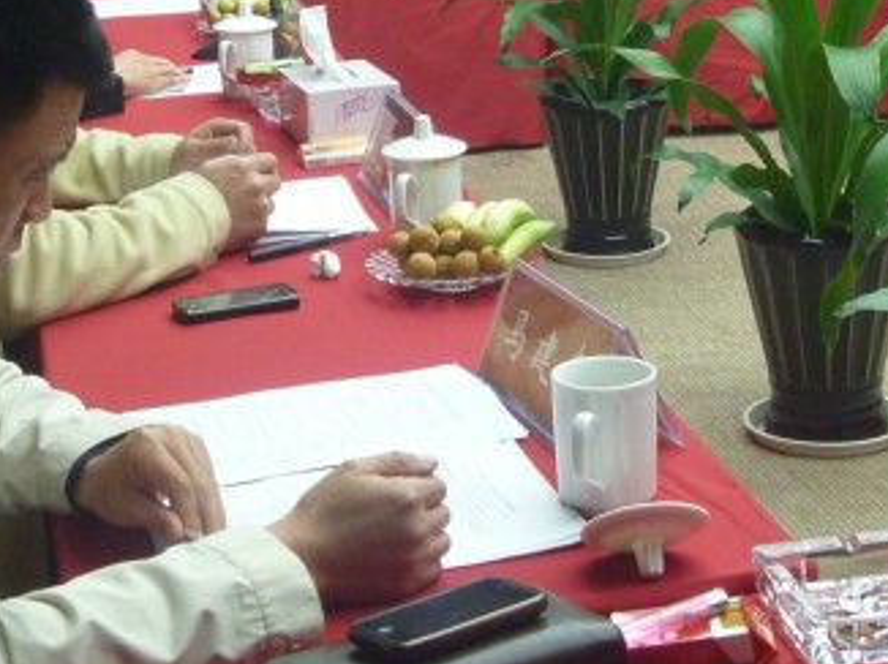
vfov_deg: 16.7
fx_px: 2205
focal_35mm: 86
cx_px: 602
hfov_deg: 22.7
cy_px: -33
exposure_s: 1/30
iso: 250
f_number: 3.5
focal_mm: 6.3
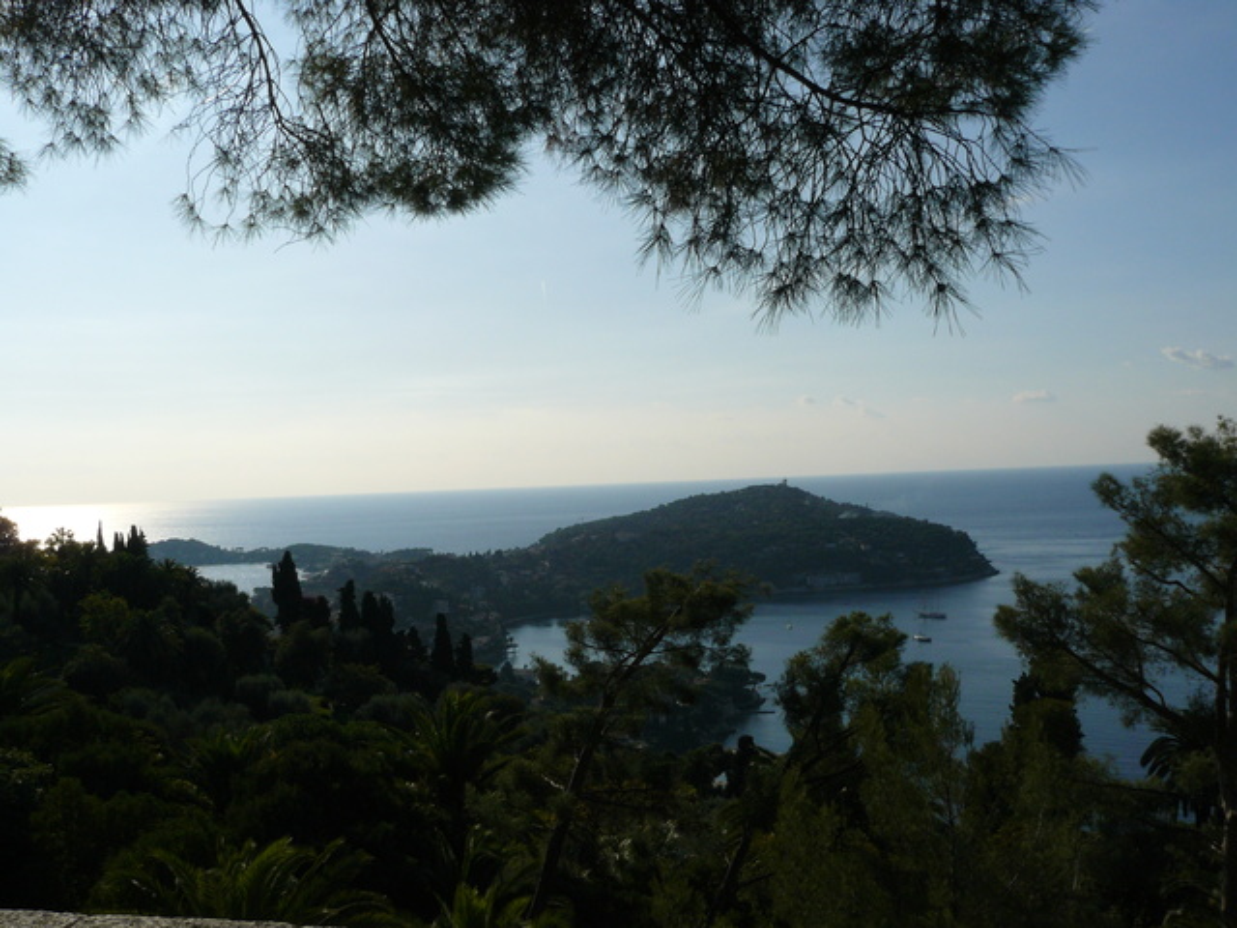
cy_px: 464
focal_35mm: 36
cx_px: 618
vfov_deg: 39.7
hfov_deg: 51.4
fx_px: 1286
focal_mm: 6
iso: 100
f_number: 8
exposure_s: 1/640
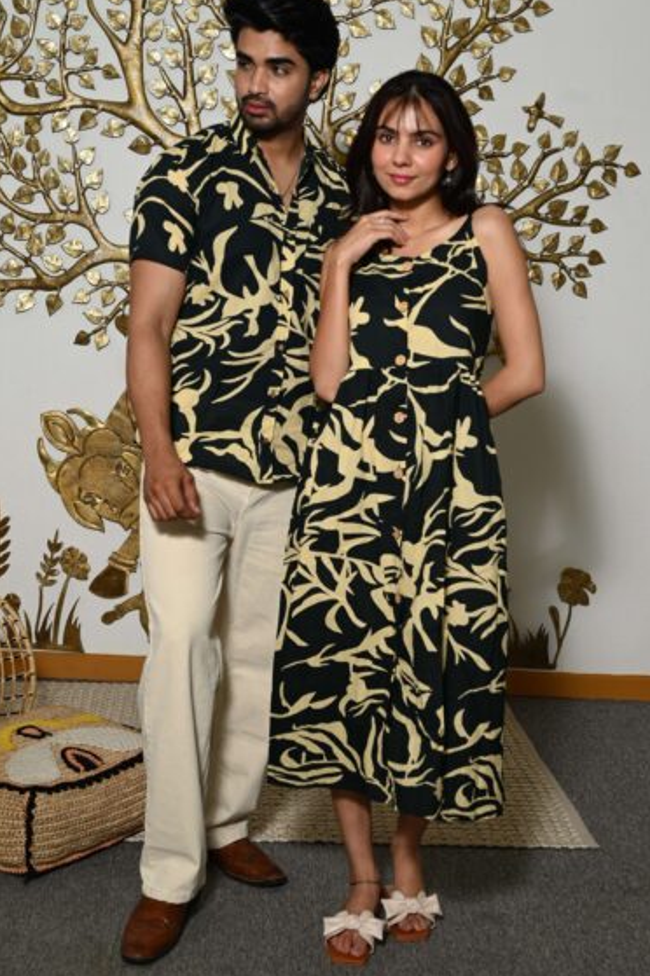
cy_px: 457
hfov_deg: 26.0
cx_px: 334
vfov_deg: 38.2
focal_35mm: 52
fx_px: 1410
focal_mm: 43
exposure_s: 1/160
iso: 400
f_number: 5.6
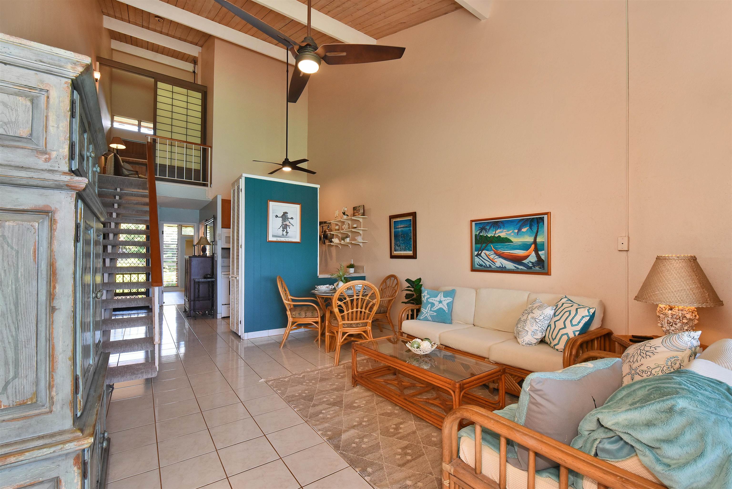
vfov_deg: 77.4
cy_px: 244
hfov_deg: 100.4
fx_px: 305
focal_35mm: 15
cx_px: 366
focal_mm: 15
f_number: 5
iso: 800
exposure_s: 1/100
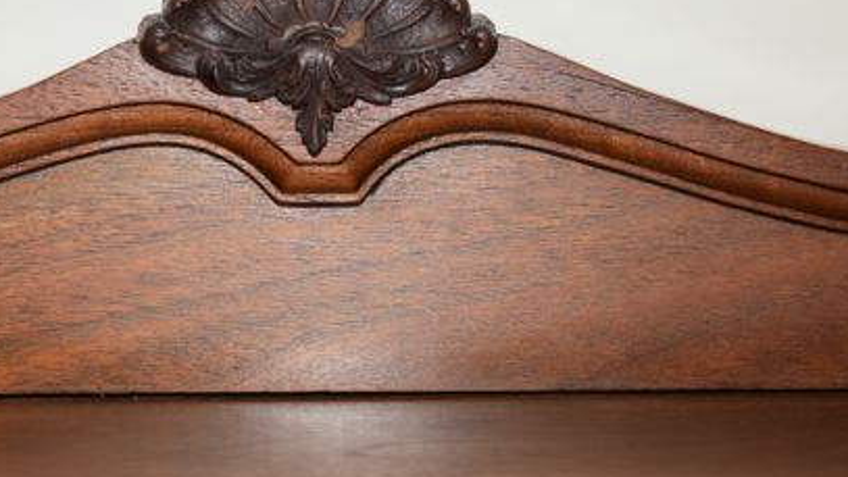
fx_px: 3054
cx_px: 323
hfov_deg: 15.8
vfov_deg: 8.9
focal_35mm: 136
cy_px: 99
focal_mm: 55
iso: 800
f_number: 5.6
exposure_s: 1/125
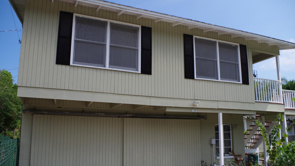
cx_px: 146
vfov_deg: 40.1
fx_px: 227
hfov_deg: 66.1
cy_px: 96
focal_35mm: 29
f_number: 7.1
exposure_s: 1/320
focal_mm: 18
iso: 100
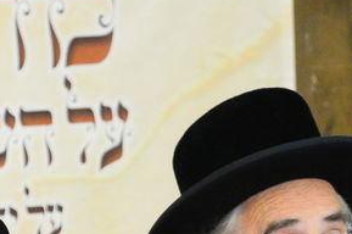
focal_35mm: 655
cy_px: 420
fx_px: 6397
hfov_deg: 3.1
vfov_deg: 2.1
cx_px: -163
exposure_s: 1/80
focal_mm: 135
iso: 3200
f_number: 5.6
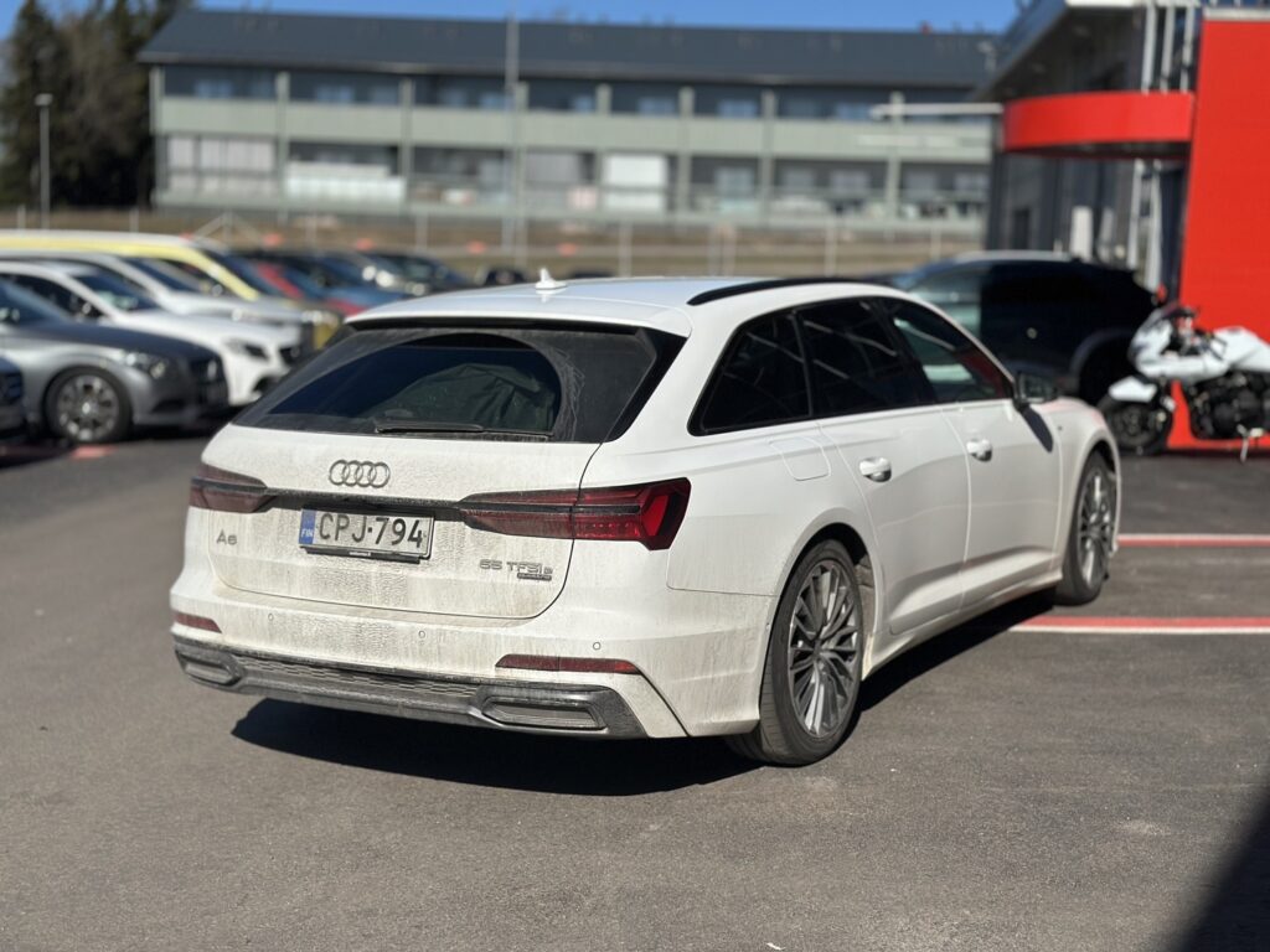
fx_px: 1761
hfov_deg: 39.7
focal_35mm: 48
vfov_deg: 30.3
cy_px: 476
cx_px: 635
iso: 100
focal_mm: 6.86
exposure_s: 1/18868
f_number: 1.78
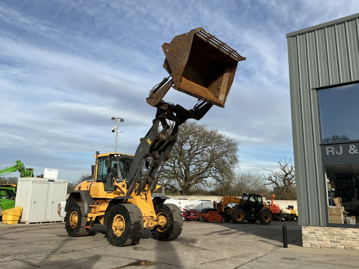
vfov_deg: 49.7
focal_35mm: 28
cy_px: 134
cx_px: 180
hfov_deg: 63.4
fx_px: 290
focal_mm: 3
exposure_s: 1/2058
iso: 25
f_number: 1.8
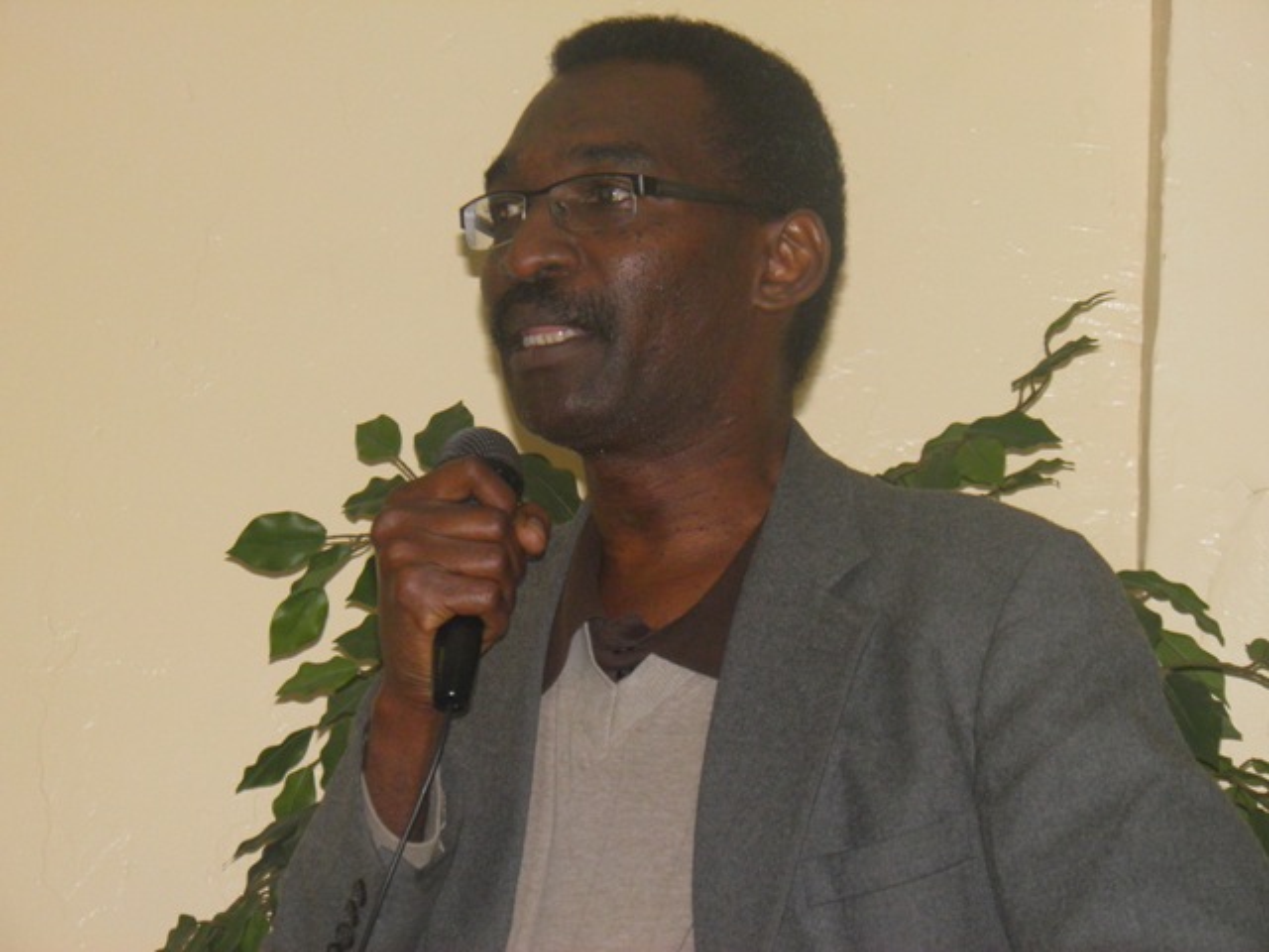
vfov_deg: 8.2
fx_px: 6672
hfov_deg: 10.9
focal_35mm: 182
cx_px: 634
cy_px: 476
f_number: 4.1
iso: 200
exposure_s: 1/160
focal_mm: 32.7
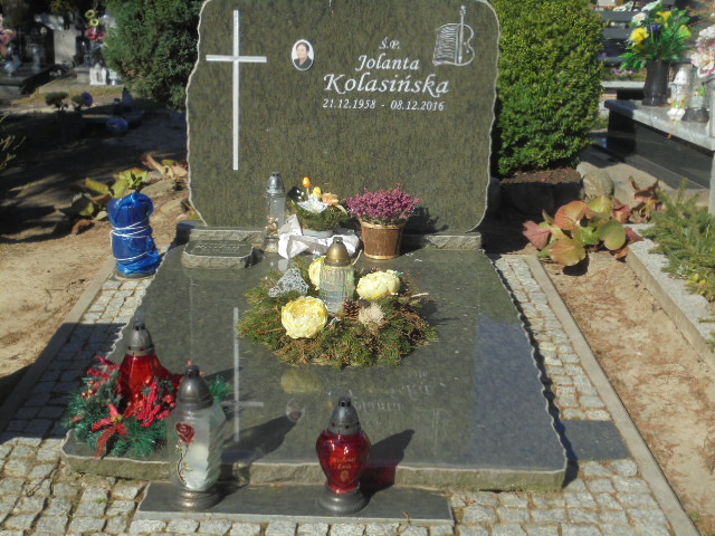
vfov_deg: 29.7
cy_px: 268
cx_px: 358
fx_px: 1012
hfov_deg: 38.9
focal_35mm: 49
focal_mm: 8.9
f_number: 4.8
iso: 100
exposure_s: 1/640
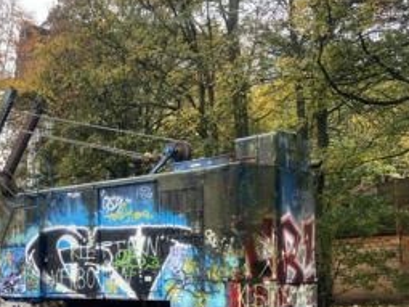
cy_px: 244
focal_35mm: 51
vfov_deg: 28.0
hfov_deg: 36.4
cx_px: 91
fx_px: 602
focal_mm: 4.25
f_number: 1.8
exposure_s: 1/122
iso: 64
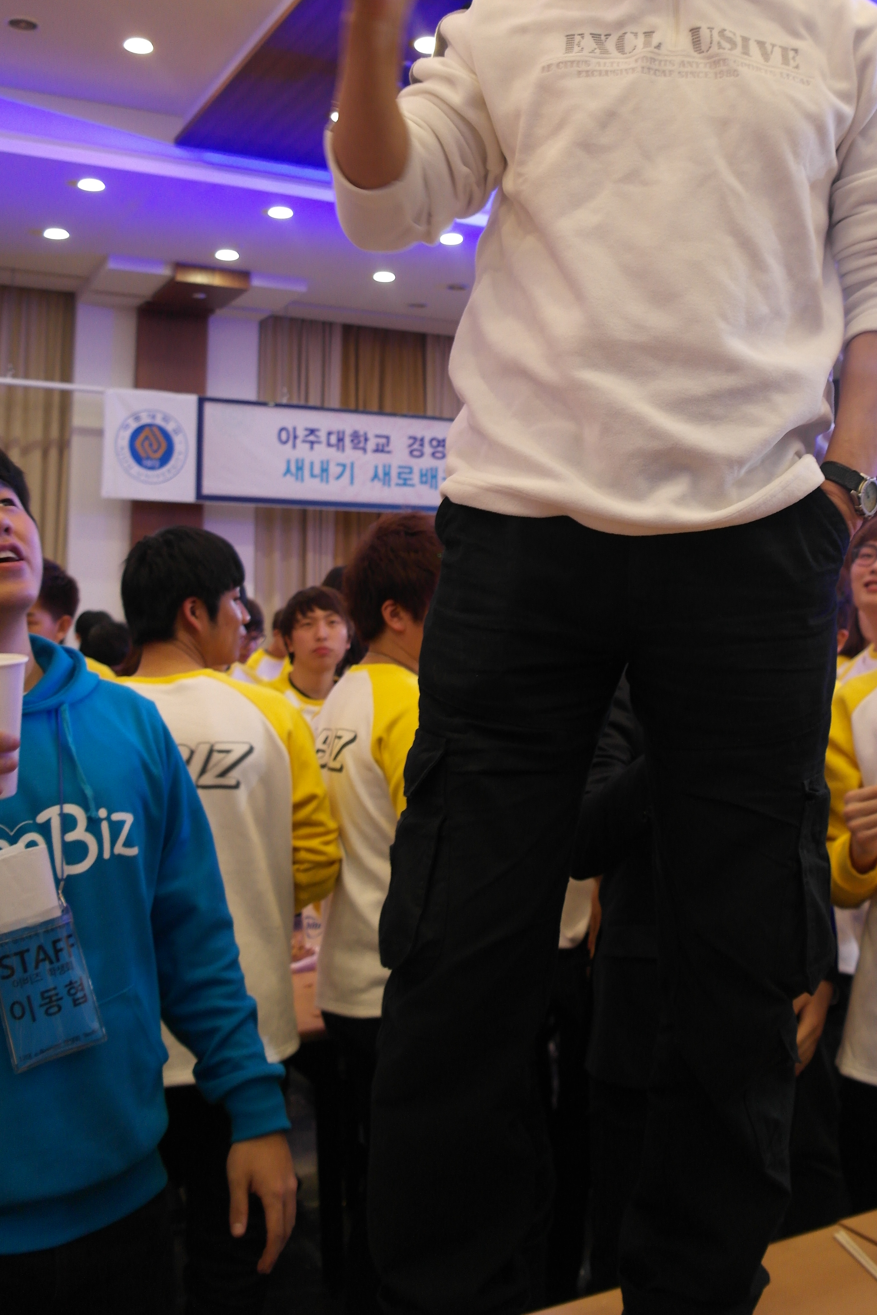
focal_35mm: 36
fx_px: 1315
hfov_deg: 36.6
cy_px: 511
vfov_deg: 52.7
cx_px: 564
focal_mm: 18
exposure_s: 1/40
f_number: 3.5
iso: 400
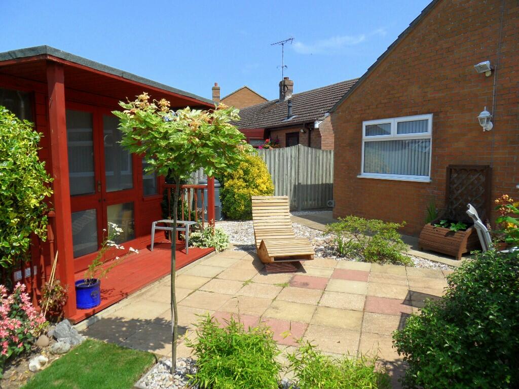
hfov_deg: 71.6
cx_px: 260
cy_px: 194
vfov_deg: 56.8
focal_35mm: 24
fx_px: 360
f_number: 3.2
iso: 80
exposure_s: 1/1000
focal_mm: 3.9
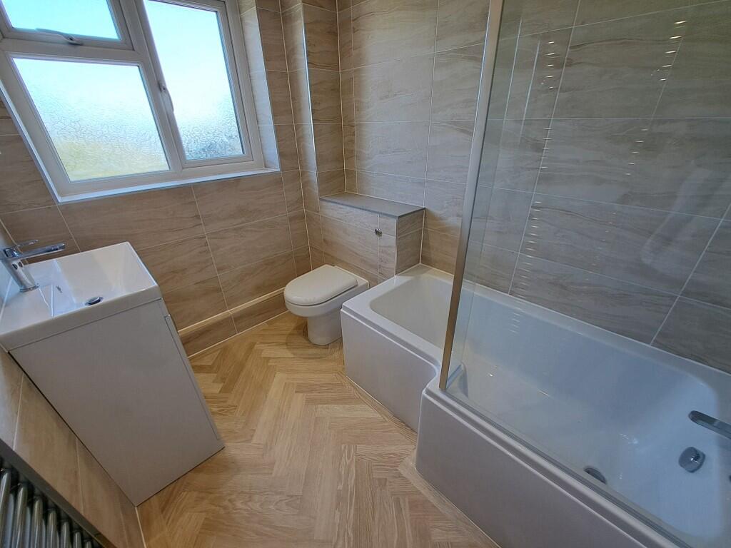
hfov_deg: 106.2
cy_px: 274
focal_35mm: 13
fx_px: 275
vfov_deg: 89.9
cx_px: 366
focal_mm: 1.74
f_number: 2.2
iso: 50
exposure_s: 1/100
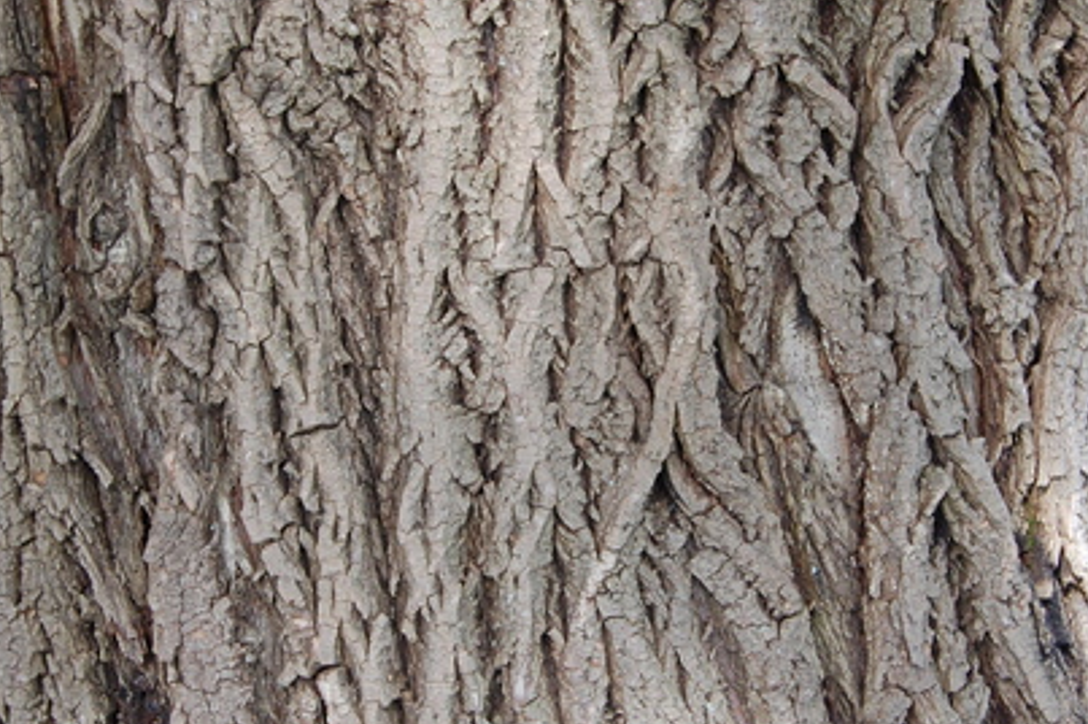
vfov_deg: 16.8
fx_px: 2446
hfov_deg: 25.1
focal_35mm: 81
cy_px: 343
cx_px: 597
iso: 400
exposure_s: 1/60
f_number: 7.1
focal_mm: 34
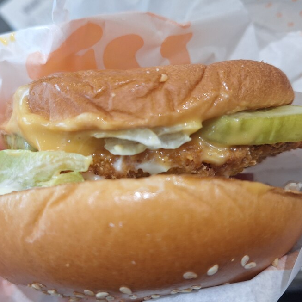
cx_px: 145
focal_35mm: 28
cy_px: 155
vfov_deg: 57.3
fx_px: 276
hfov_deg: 57.3
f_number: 1.8
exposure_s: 1/60
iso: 64
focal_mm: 5.54
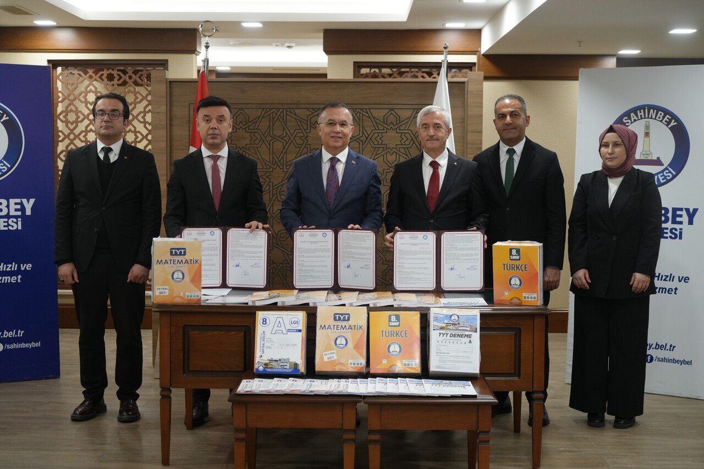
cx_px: 352
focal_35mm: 55
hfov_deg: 36.3
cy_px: 234
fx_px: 1075
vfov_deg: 24.6
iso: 2500
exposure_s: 1/160
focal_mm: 55
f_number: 4
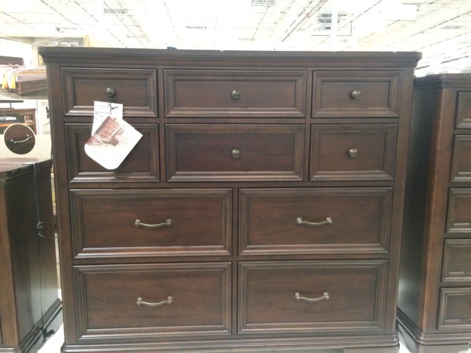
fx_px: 395
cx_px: 236
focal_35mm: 29
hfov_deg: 61.7
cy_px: 176
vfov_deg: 48.2
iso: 320
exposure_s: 1/20
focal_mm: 4.15
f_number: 2.2
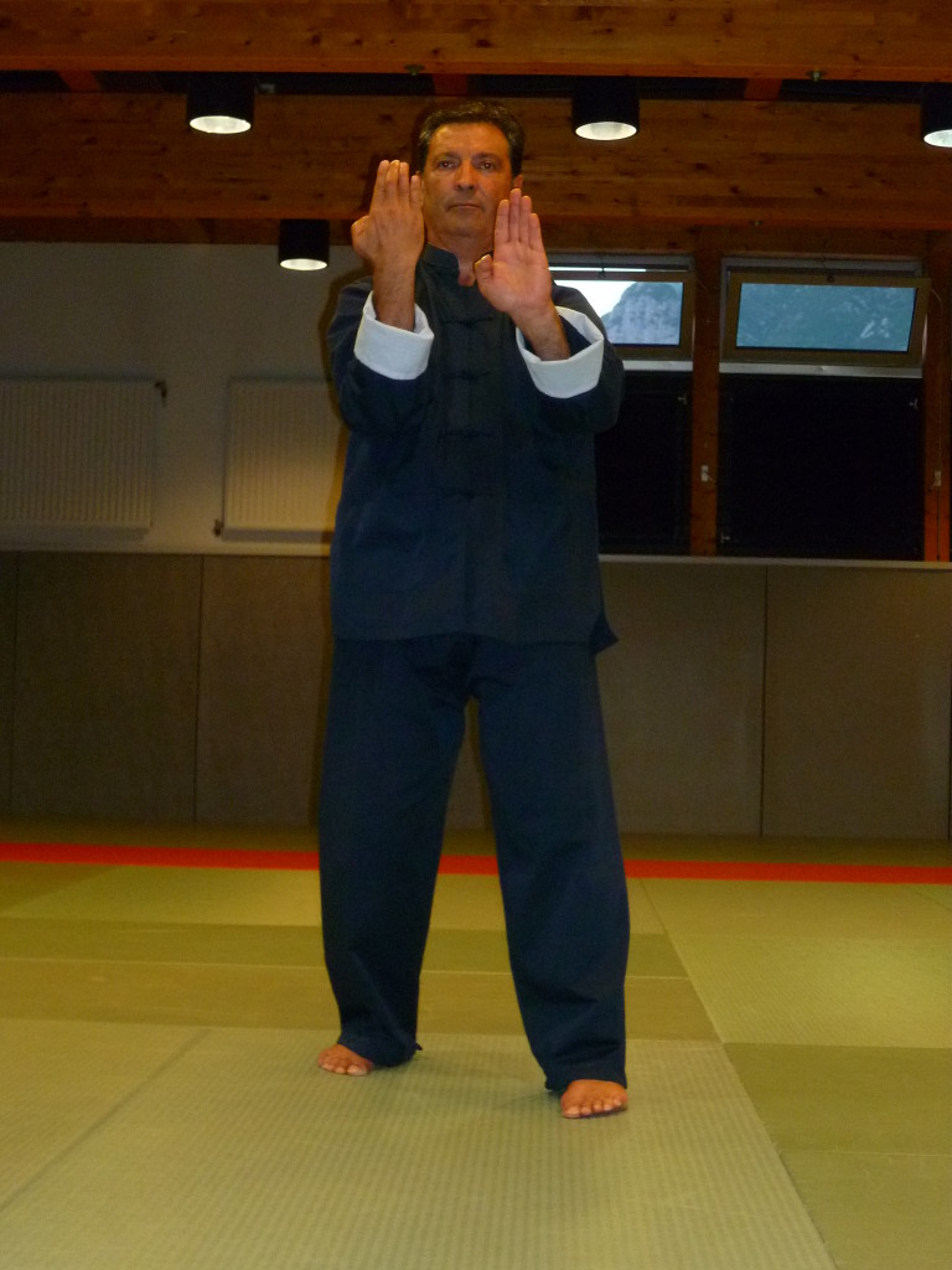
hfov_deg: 24.8
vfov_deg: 32.7
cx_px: 476
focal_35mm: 59
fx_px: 2163
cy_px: 635
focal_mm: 10.5
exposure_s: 1/40
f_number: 4
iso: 400
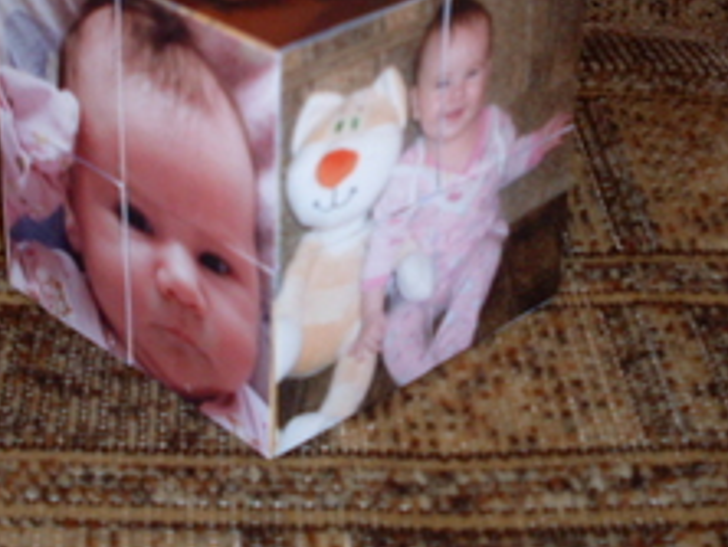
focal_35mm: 77
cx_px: 298
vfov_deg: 18.9
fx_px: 1621
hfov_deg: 25.3
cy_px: 66
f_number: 2.8
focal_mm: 6.3
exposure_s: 1/45
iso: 100
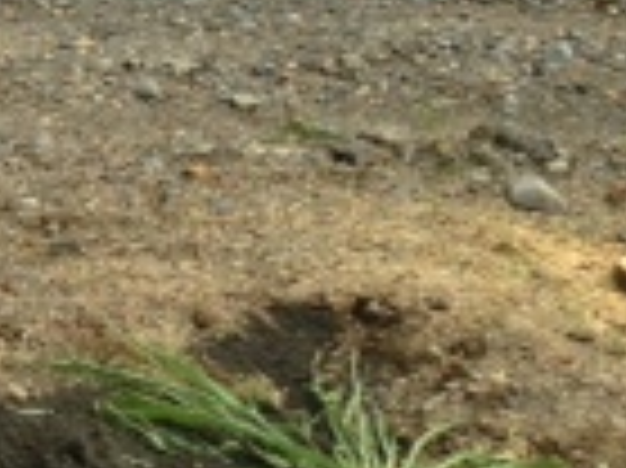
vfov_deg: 9.4
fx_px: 2746
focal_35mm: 152
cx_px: -761
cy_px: -279
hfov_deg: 11.3
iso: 50
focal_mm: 4.13
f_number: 2.4
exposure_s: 1/834
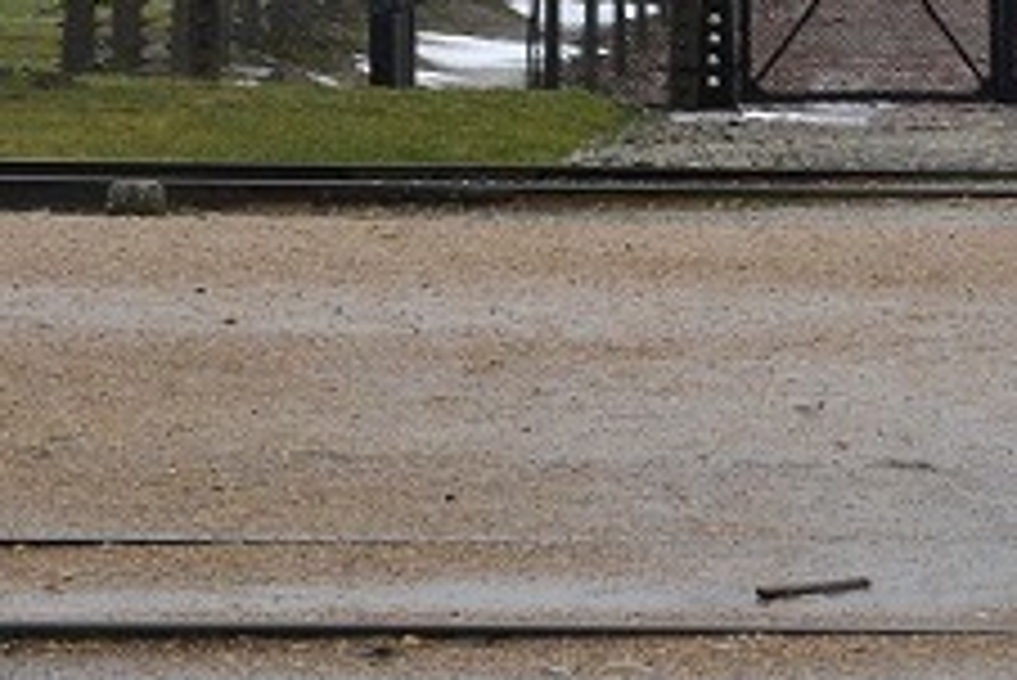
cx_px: 770
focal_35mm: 225
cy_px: 117
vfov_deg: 6.1
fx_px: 6360
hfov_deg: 9.1
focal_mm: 46
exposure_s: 1/80
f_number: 8
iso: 400
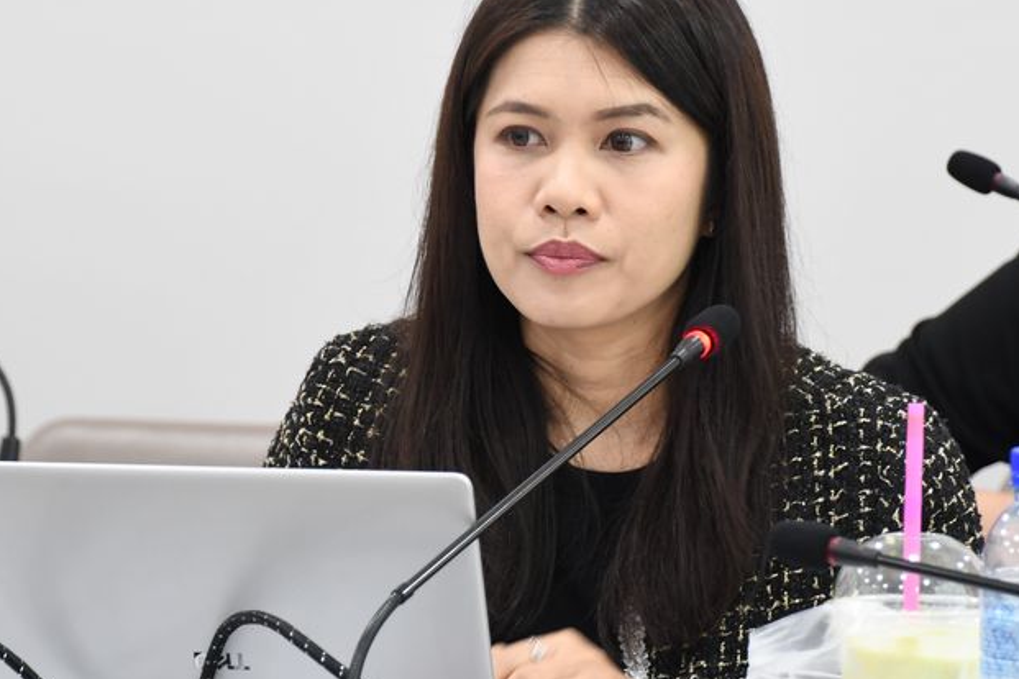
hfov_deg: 6.8
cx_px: 463
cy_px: 304
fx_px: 8548
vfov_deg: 4.6
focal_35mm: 302
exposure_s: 1/30
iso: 1600
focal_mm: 122
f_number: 5.6
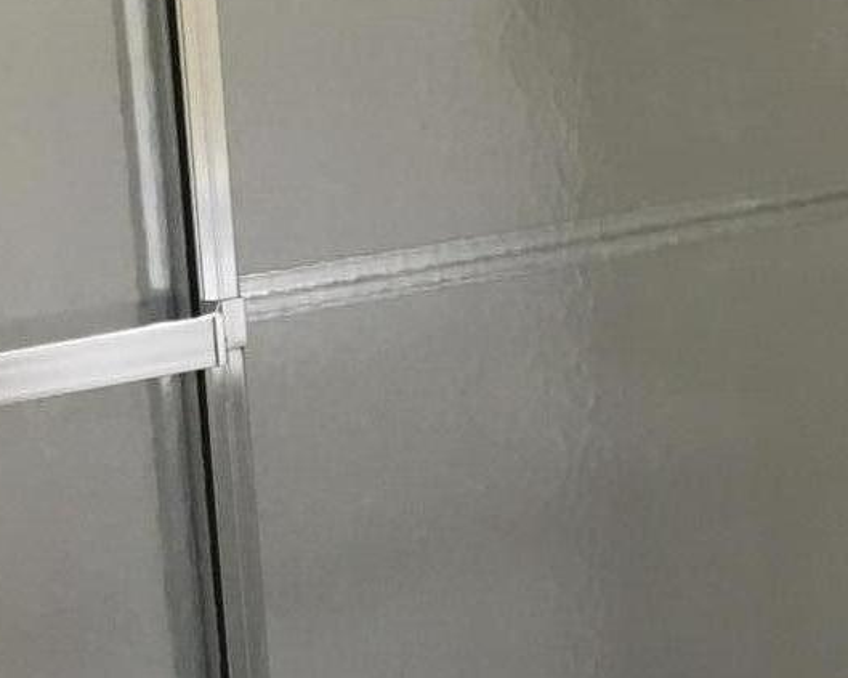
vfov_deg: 14.4
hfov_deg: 17.9
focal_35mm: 107
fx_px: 2685
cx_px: 383
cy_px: 476
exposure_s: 1/30
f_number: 2.2
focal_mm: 4.15
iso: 40
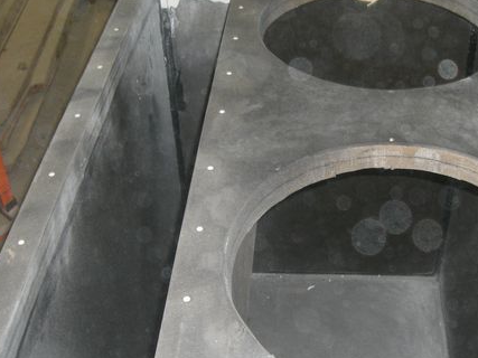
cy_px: 228
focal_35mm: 57
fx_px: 787
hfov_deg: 33.6
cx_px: 307
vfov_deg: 25.6
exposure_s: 1/60
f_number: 2.7
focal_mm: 6.2
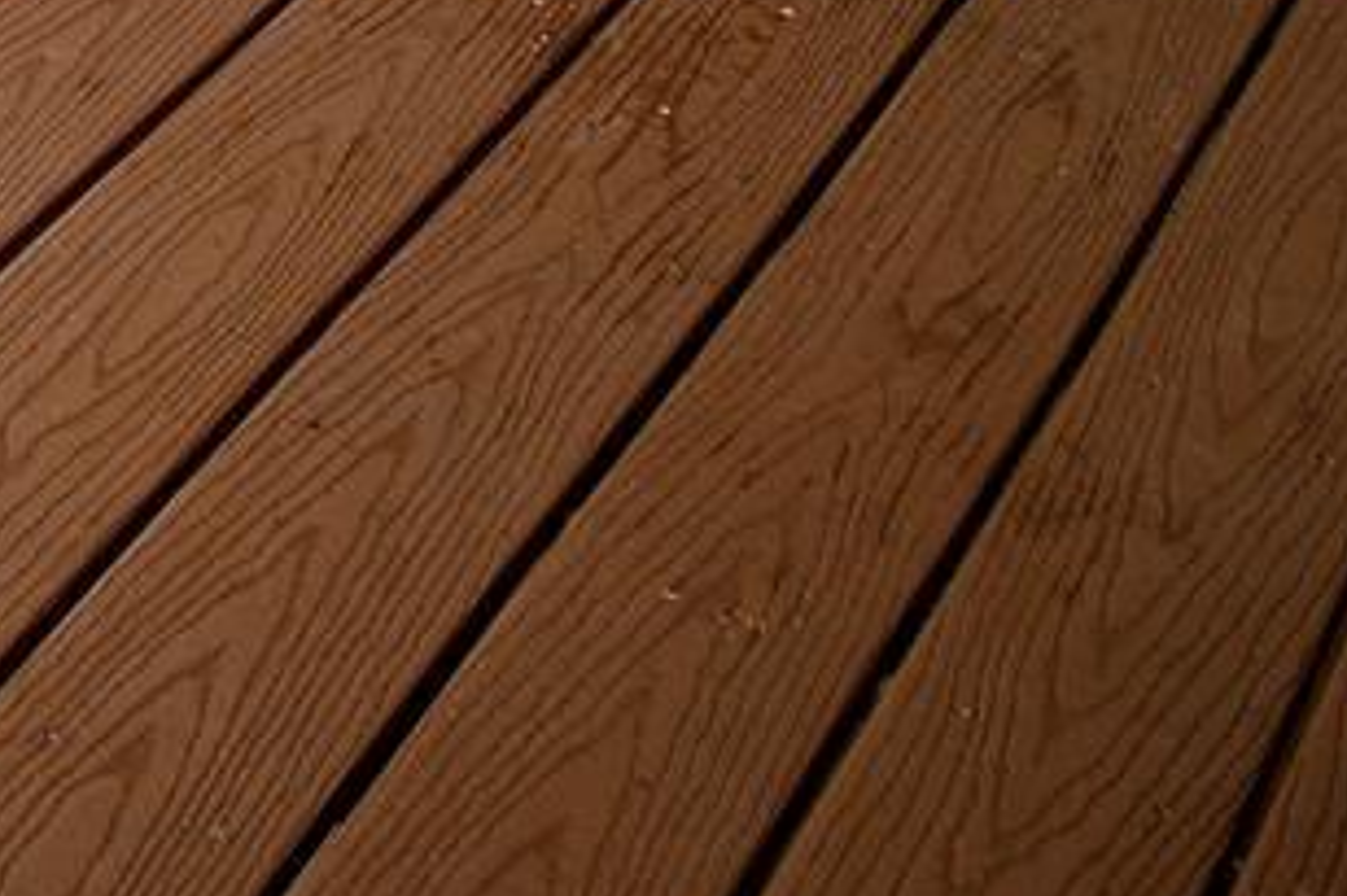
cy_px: -1635
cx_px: -2060
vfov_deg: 10.9
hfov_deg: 13.8
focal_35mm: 93
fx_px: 3478
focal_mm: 14
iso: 100
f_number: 4
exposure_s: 1/100
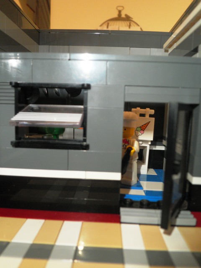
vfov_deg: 67.3
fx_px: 201
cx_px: 100
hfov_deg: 53.1
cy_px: 134
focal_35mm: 26
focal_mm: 4.7
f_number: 7.9
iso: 160
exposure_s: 1/30
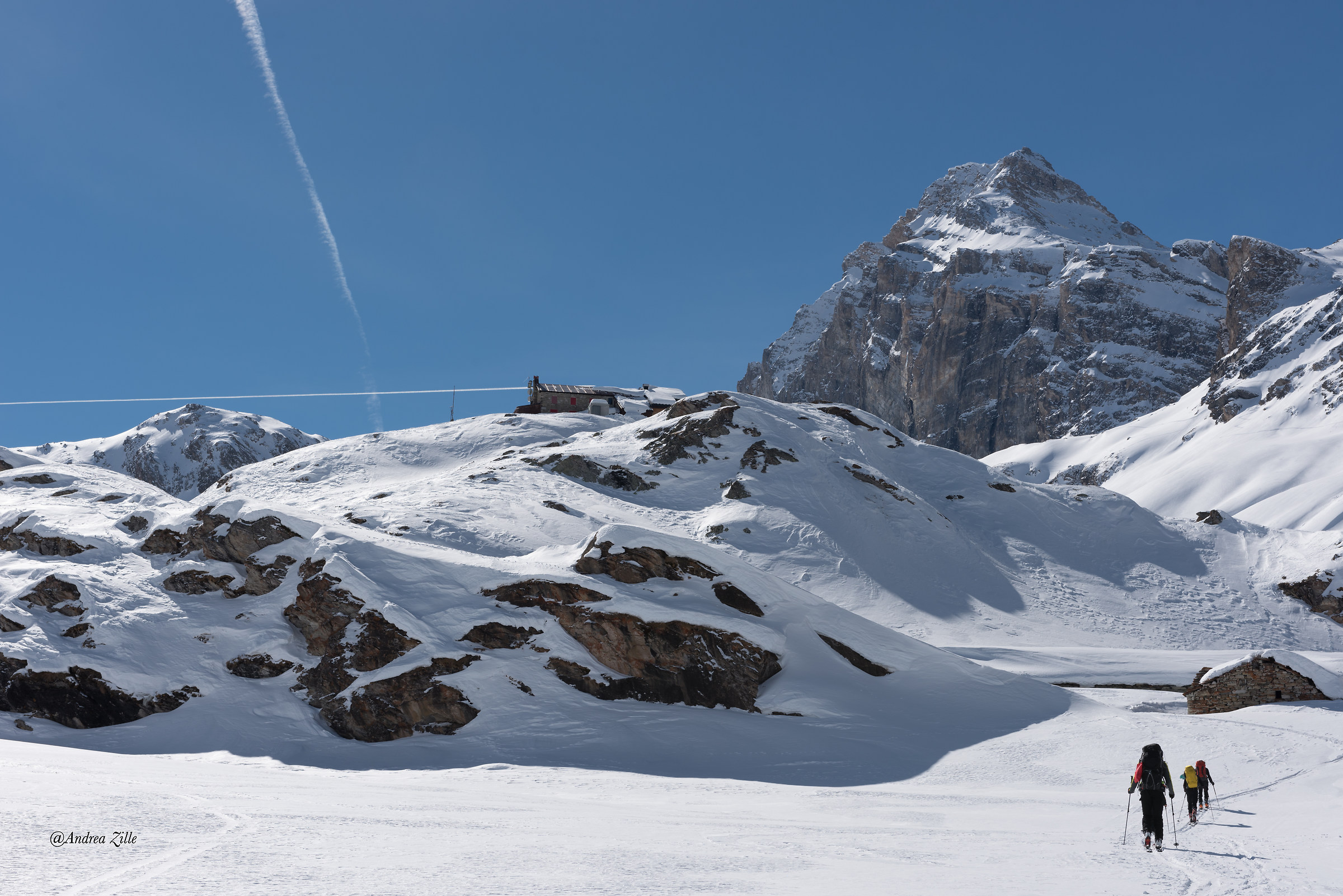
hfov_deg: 33.4
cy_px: 448
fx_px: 2239
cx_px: 672
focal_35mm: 60
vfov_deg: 22.6
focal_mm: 60
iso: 100
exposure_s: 1/320
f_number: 11
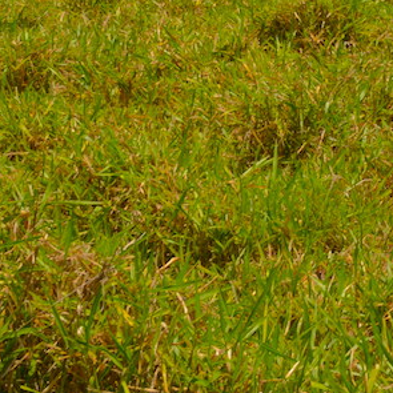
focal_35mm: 168
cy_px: -306
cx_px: 546
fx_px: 2158
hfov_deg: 10.1
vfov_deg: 9.9
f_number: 10
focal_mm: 24
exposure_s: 1/200
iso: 100
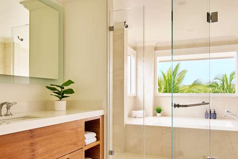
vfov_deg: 44.6
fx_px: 192
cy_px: 98
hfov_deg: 63.5
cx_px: 131
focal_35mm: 29
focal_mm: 20
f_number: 11
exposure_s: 1
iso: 64
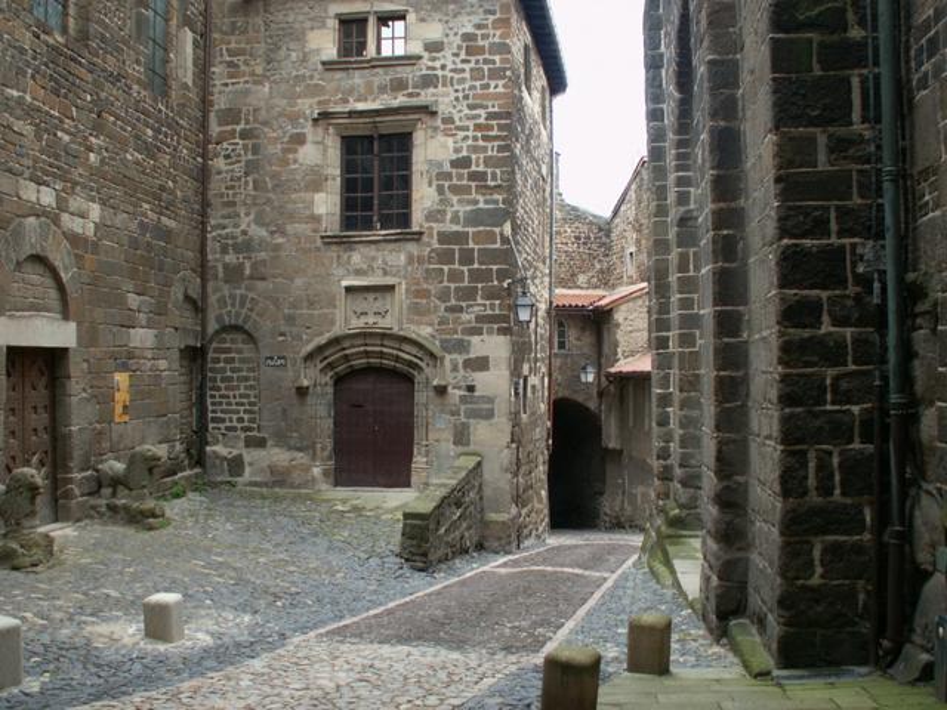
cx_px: 474
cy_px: 355
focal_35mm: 35
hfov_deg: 52.6
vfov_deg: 40.7
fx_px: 958
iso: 50
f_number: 3.2
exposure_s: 1/50
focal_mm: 5.86
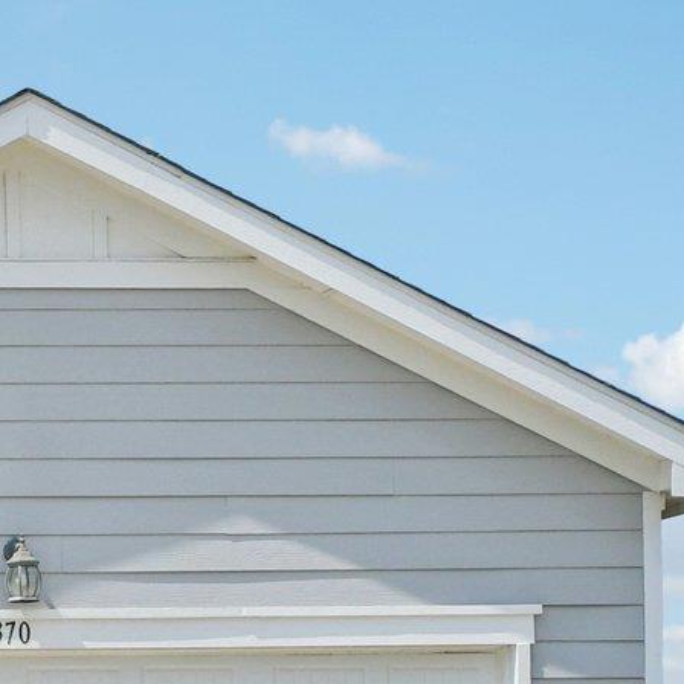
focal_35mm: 140
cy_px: 627
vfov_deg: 12.4
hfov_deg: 11.2
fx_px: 3130
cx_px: -708
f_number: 8
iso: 400
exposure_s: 1/2500
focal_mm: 24
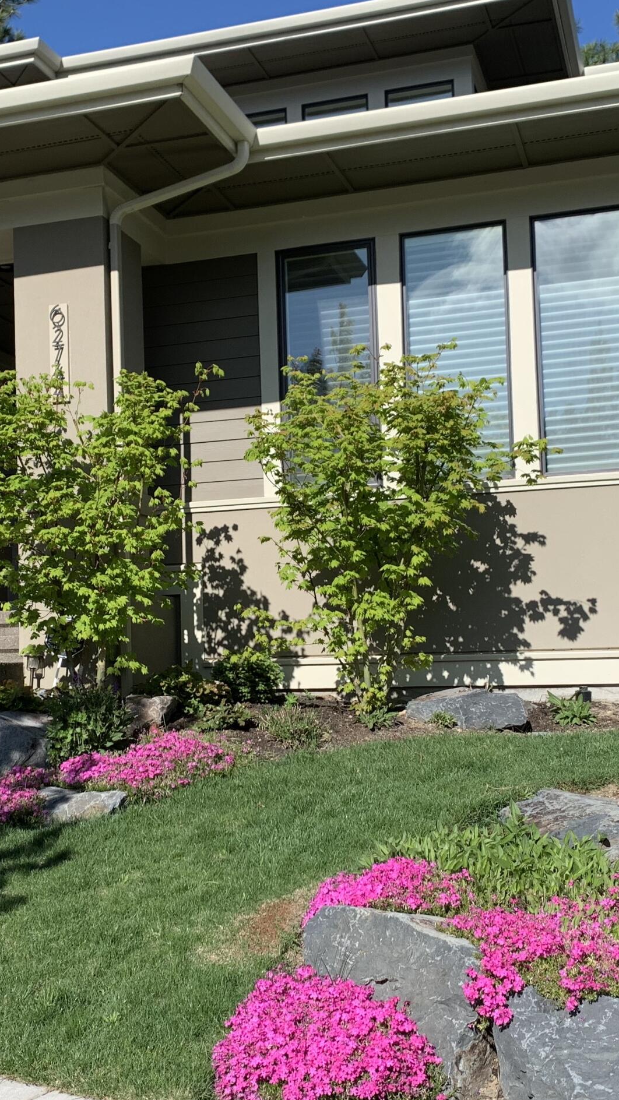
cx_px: 236
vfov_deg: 45.4
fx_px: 1313
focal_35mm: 45
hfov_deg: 26.5
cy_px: 590
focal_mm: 4.25
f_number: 1.8
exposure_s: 1/1748
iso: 25
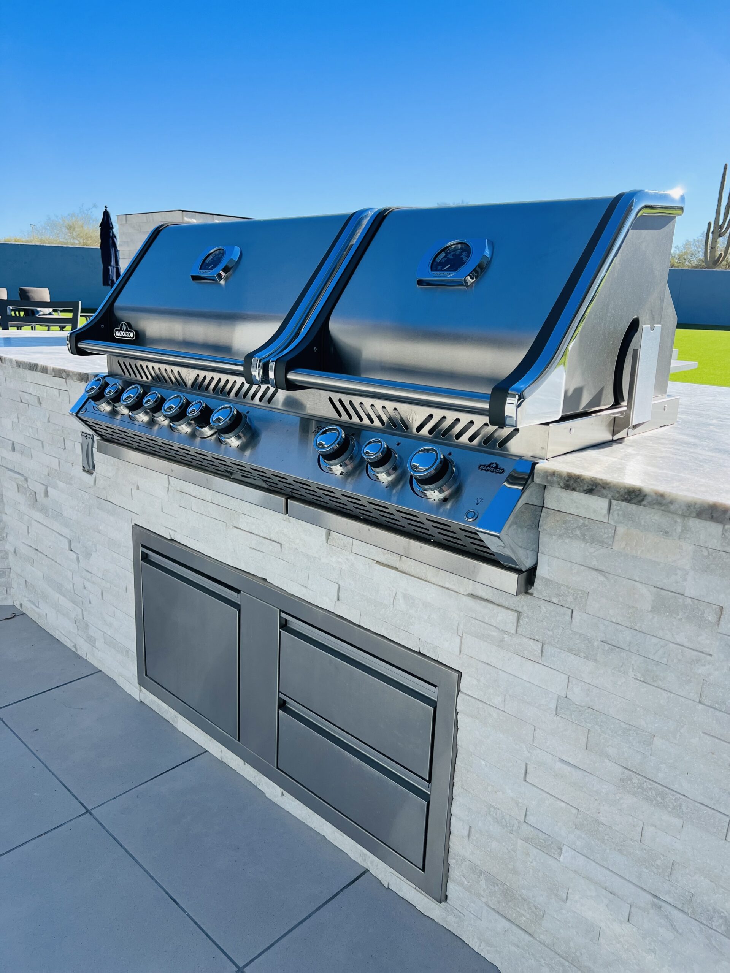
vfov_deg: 67.3
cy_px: 486
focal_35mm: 26
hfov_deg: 53.1
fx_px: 731
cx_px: 365
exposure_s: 1/2632
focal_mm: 5.7
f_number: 1.5
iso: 50
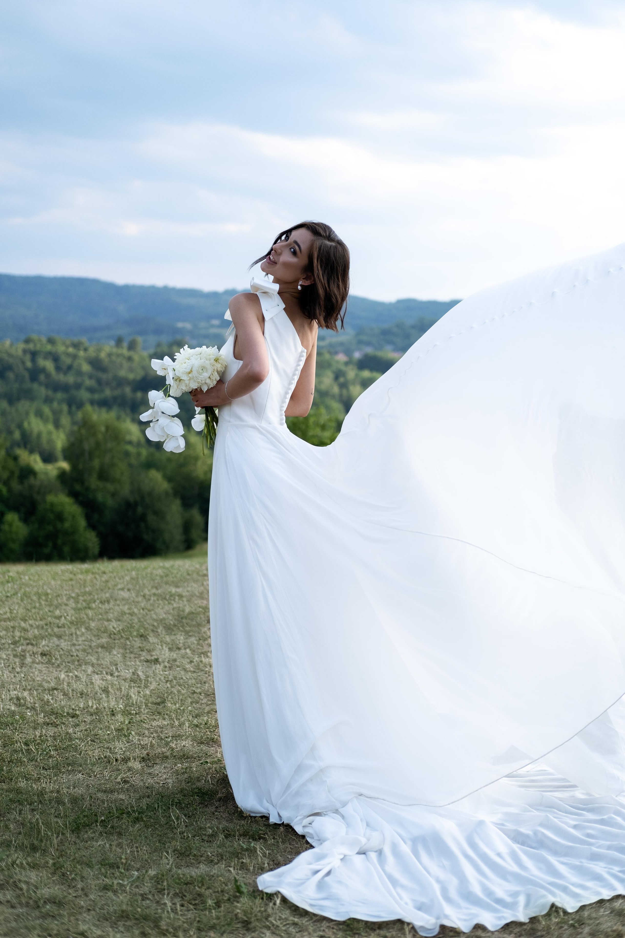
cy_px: 469
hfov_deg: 25.5
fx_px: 1380
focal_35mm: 53
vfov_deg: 37.5
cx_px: 312
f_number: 2
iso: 160
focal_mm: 35
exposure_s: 1/1700
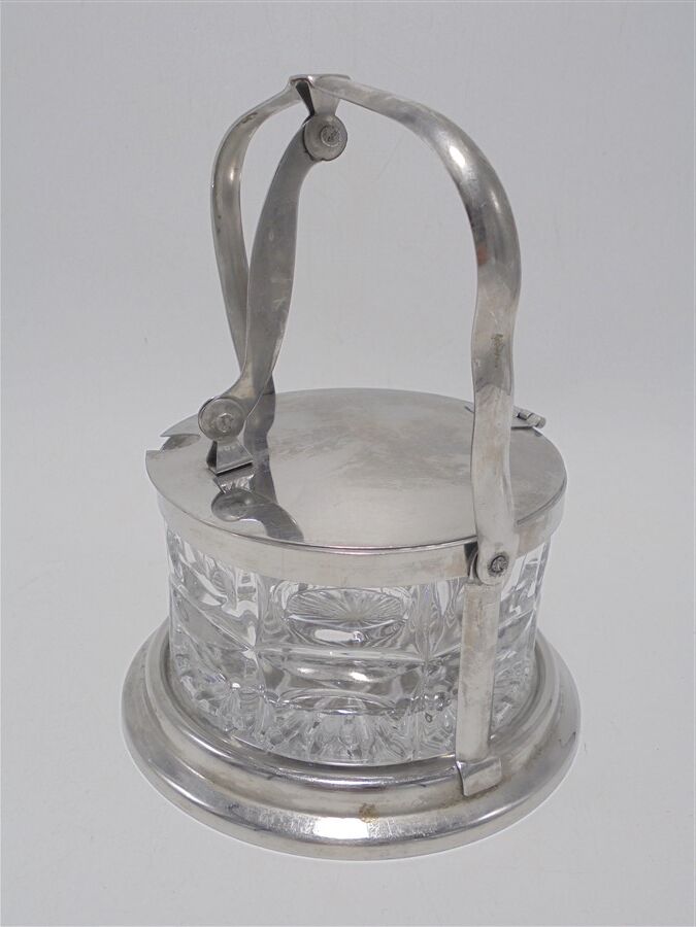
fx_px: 911
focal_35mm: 34
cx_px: 348
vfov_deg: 54.0
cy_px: 464
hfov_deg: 41.8
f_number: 4
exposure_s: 1/80
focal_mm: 6.1
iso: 100
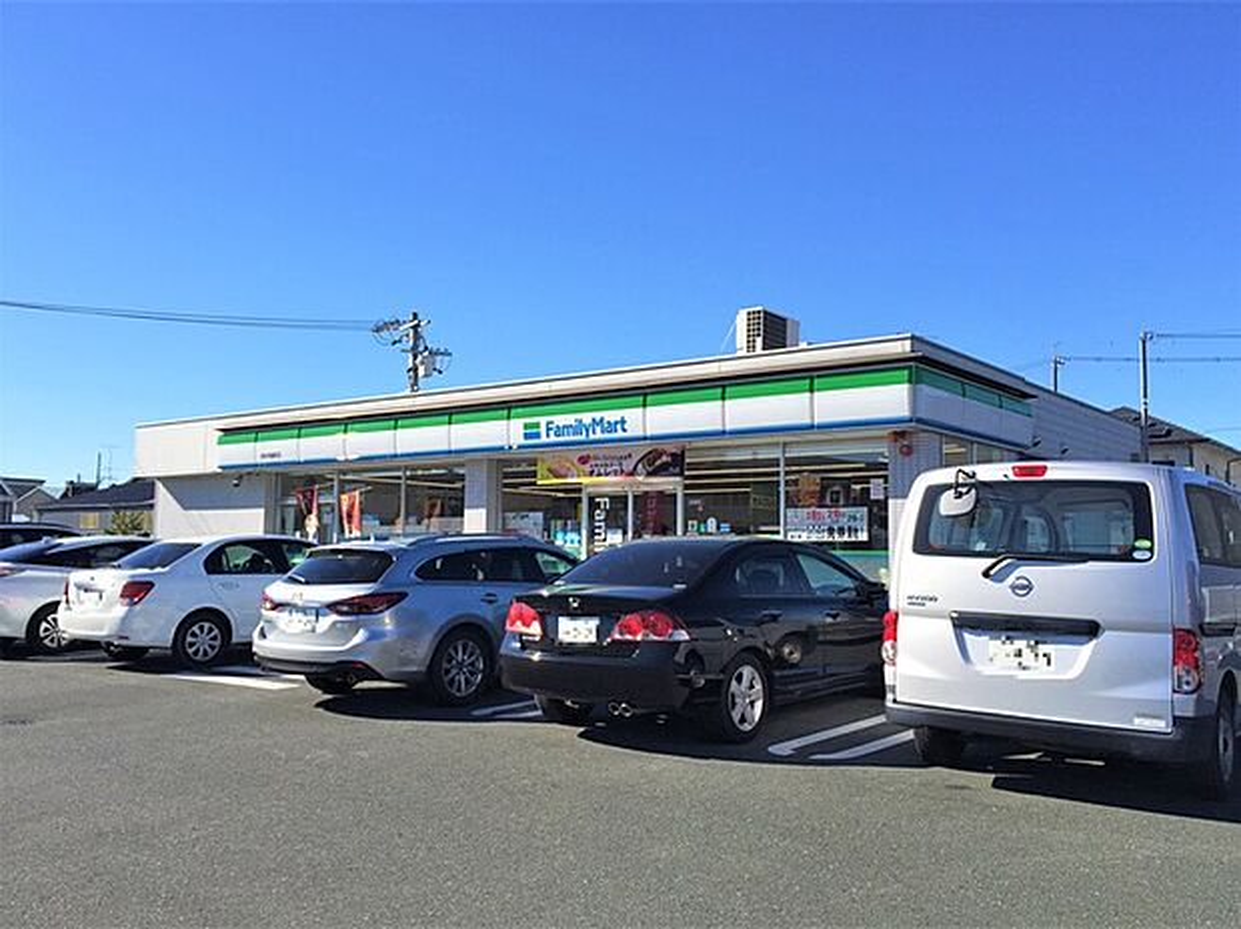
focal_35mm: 29
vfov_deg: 48.2
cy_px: 464
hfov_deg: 61.7
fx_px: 1039
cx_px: 620
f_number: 2.2
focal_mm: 4.15
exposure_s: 1/2198
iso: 32
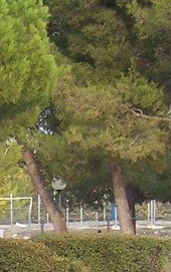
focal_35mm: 180
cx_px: -196
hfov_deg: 7.0
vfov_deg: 11.1
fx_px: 1339
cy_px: 437
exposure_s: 1/125
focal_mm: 6
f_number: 3
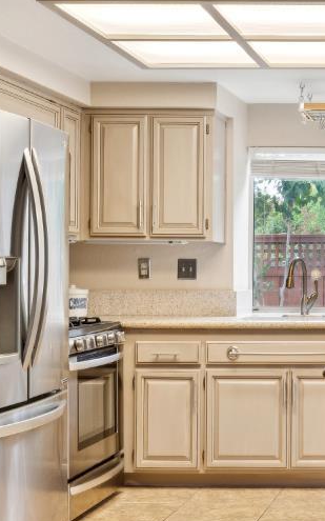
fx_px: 965
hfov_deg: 17.3
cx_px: 487
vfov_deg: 30.2
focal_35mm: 68
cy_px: 285
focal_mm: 22
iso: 320
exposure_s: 1/4
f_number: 11
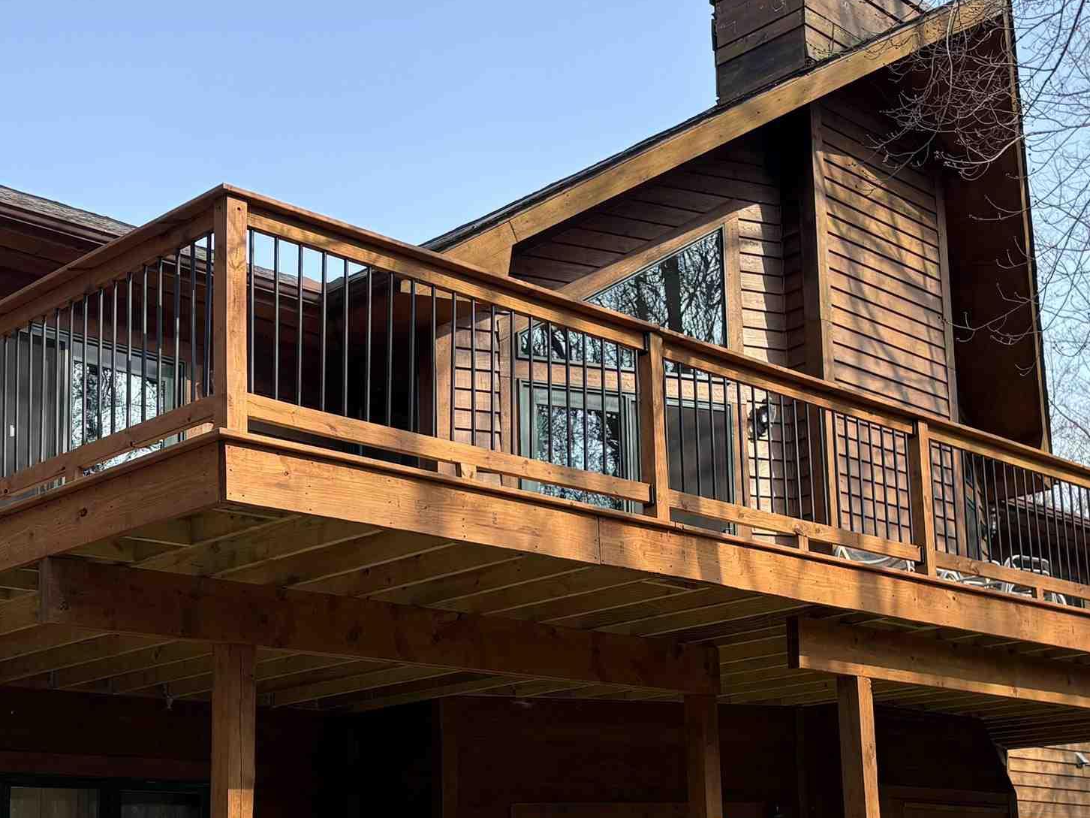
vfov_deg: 26.3
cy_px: 596
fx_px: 1732
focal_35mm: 55
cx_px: 624
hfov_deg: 34.9
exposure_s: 1/973
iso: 50
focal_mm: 5.96
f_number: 1.6
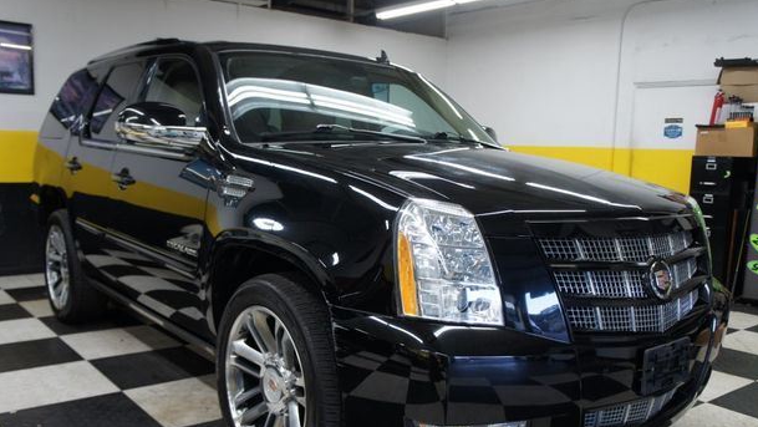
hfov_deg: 59.5
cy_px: 258
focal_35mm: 33
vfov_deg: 35.5
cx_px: 376
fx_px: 663
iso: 250
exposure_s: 1/30
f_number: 4
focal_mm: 20
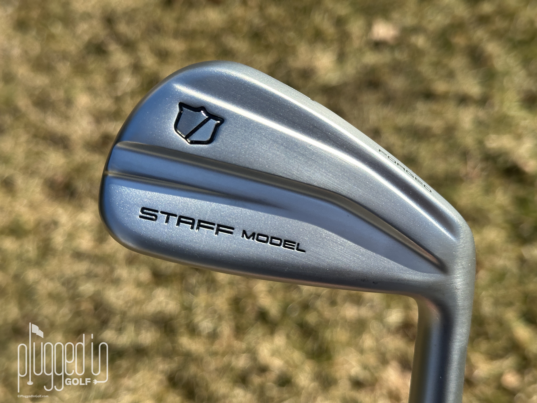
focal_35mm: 48
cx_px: 268
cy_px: 202
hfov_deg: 39.7
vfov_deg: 30.3
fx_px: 745
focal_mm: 6.86
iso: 64
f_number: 1.78
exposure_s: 1/1848
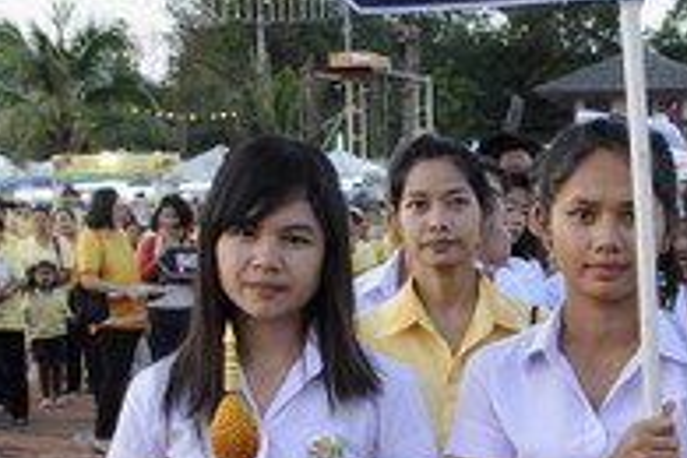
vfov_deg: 14.6
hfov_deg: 21.7
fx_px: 1760
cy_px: 442
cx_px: 599
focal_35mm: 92
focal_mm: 25
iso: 500
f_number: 5.6
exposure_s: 1/50
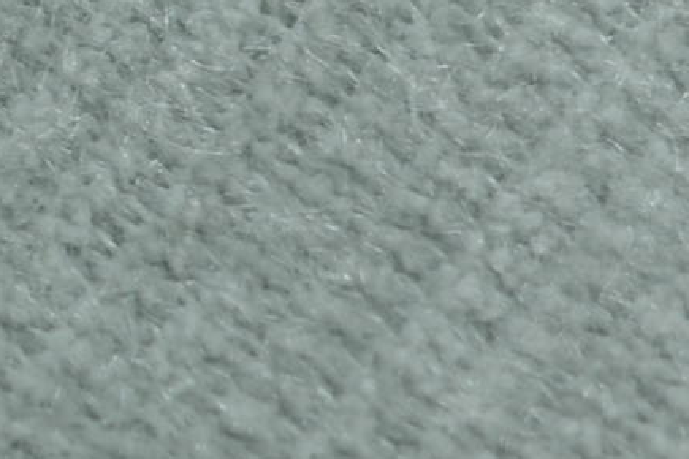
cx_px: -1681
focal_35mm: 346
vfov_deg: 4.0
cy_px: -275
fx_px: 6622
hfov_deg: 5.4
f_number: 3.5
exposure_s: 1/200
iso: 100
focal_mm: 50
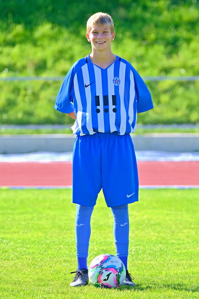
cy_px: 150
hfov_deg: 7.7
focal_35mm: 179
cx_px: 100
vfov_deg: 11.5
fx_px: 1485
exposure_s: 1/1300
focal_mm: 119.2
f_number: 2.8
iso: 320
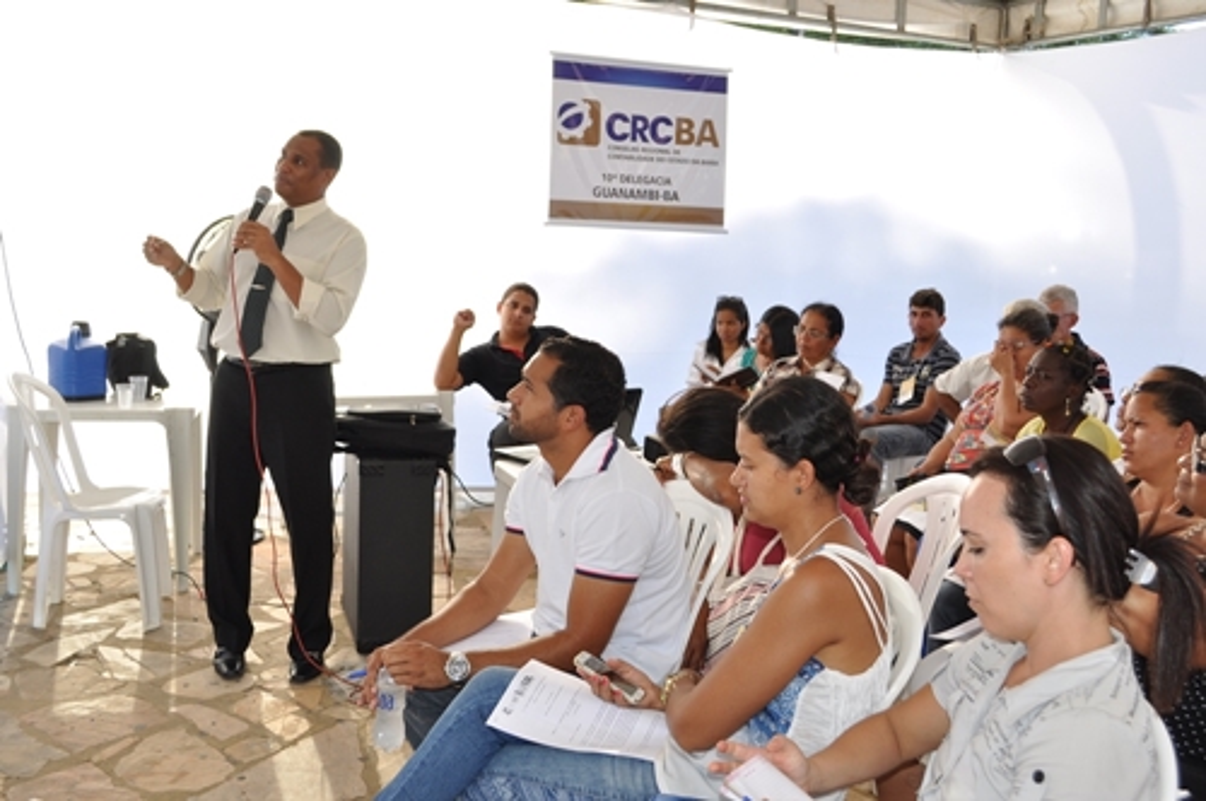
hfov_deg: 53.2
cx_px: 603
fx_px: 1204
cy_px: 400
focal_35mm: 36
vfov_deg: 36.8
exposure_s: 1/200
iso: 320
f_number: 5.6
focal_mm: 24
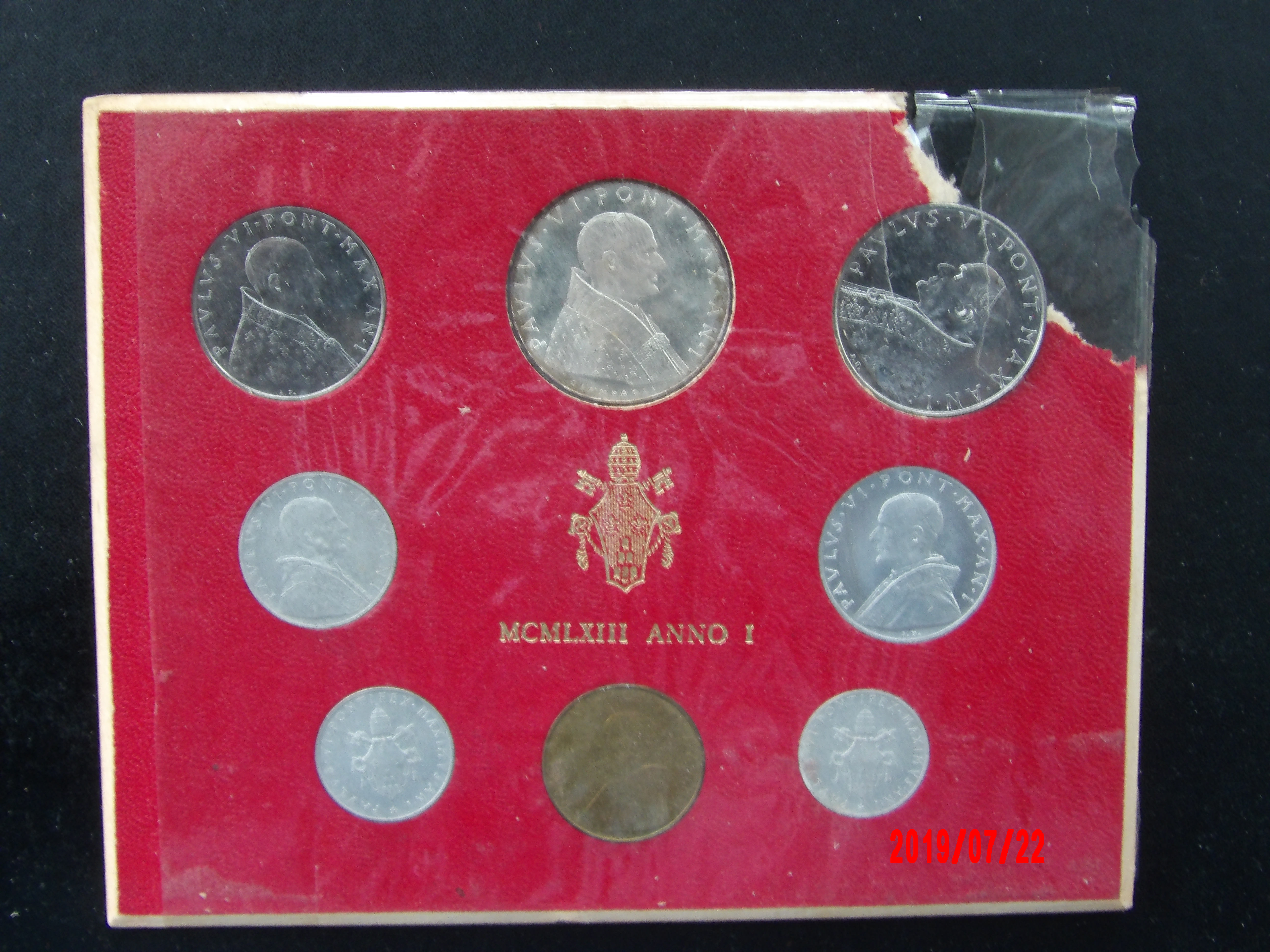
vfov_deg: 28.6
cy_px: 476
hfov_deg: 37.5
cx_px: 635
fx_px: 1871
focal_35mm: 51
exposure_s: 1/15
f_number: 5.3
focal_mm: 9.2
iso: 251
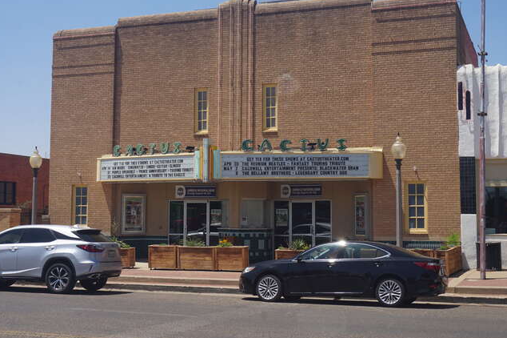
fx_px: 746
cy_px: 147
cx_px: 249
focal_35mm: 53
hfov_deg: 37.5
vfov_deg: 25.5
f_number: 11
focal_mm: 28
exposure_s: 1/160
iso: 100
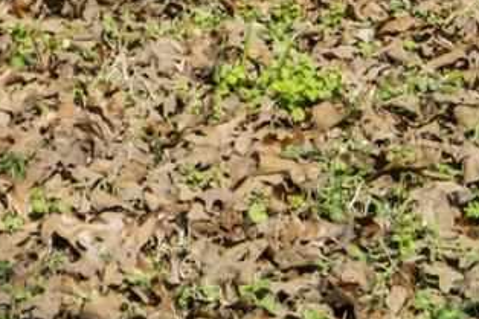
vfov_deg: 5.6
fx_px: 3072
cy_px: -543
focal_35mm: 231
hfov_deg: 8.5
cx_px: -436
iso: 400
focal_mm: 19.1
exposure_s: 1/125
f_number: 8
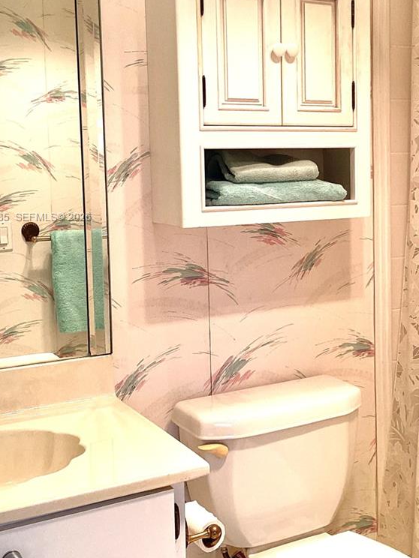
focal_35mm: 50
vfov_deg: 38.0
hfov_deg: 28.9
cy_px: 218
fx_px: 807
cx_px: 290
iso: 40
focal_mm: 3.3
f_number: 2.4
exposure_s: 1/120
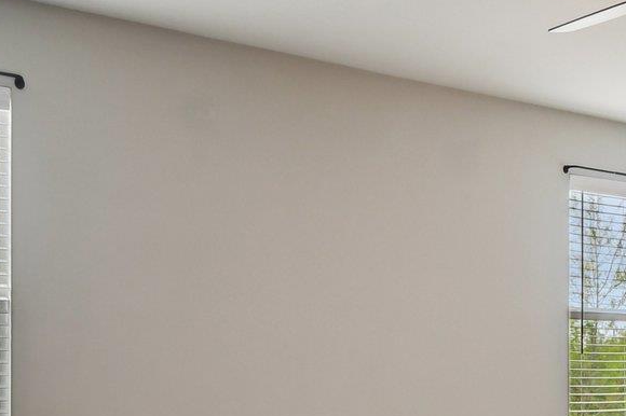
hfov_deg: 33.9
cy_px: 304
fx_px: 921
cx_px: 643
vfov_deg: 25.2
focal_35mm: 53
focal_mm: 10
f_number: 8
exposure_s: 1/125
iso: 400
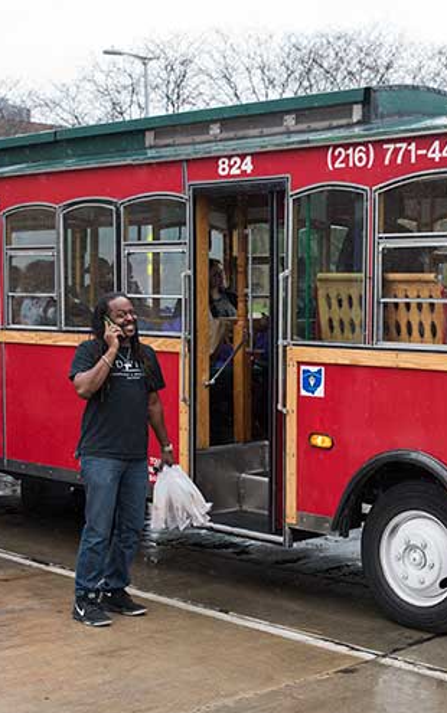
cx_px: 270
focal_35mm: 54
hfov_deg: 24.0
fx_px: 1051
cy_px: 359
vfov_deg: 37.5
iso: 400
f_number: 4.5
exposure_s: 1/500
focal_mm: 35
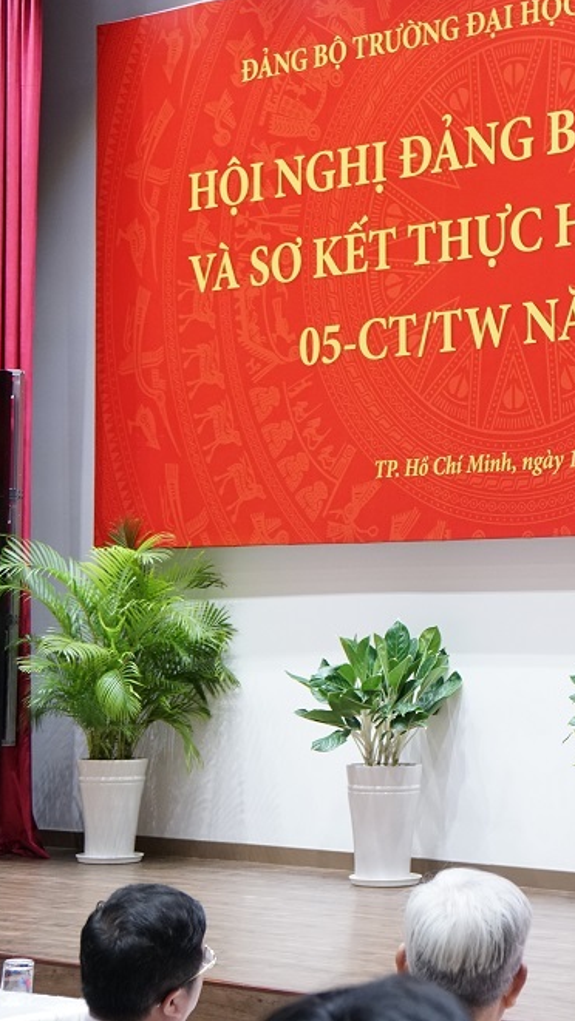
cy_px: 508
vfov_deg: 27.9
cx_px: 638
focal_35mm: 76
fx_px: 2059
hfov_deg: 15.5
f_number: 4
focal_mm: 32
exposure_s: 1/50
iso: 1250
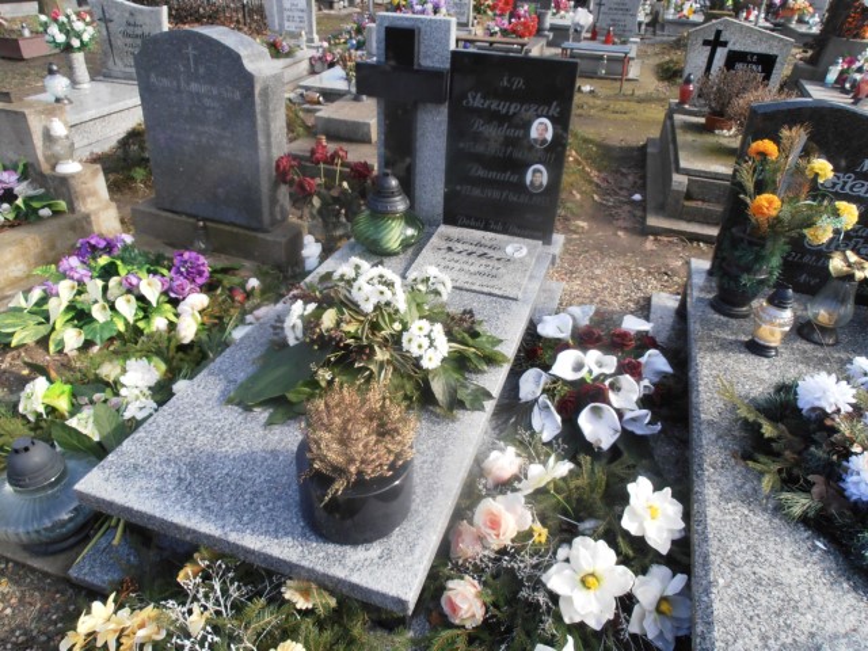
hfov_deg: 71.6
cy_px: 326
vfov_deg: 56.8
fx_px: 602
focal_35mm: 24
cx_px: 434
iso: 80
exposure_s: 1/50
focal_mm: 4.2
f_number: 7.9
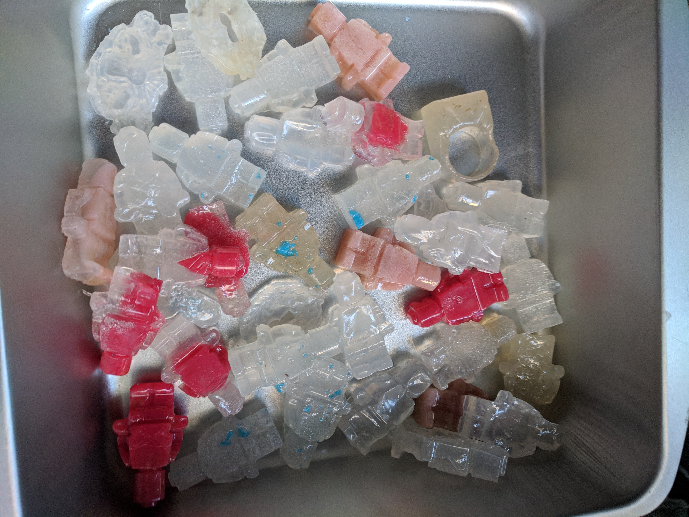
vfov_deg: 53.1
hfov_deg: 67.3
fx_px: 518
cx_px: 344
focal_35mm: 26
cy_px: 258
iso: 364
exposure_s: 1/60
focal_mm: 4.67
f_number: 2
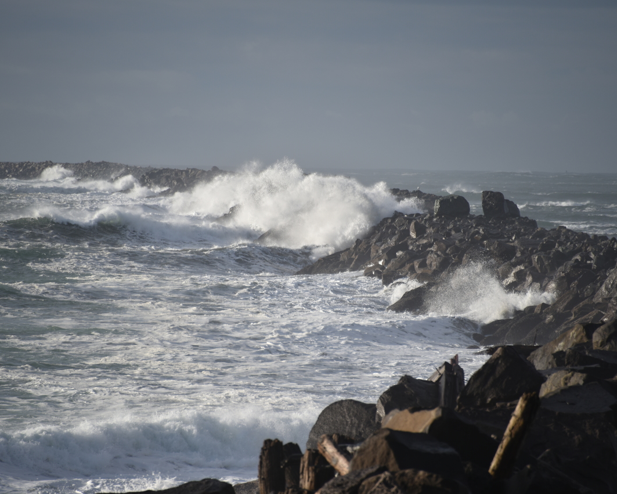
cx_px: 302
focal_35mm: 339
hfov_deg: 5.7
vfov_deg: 4.6
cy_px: 247
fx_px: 6192
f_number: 5.6
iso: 100
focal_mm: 300
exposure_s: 1/640
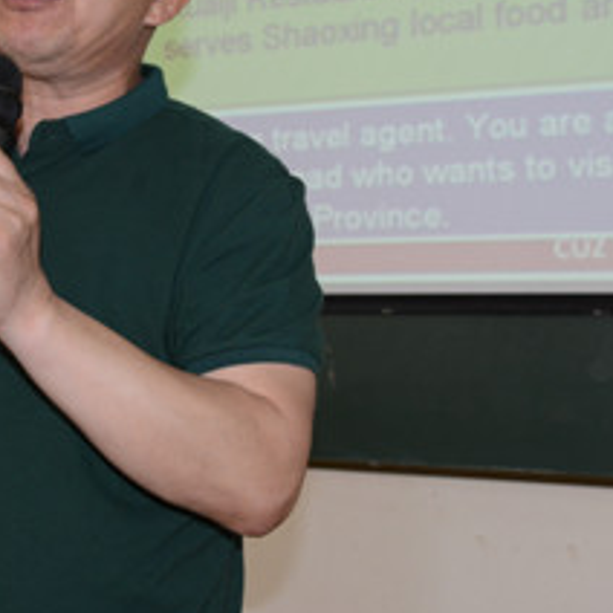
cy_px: 184
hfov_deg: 24.3
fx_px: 1402
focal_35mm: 70
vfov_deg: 24.5
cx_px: 133
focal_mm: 35
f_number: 5.6
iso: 1600
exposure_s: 1/80
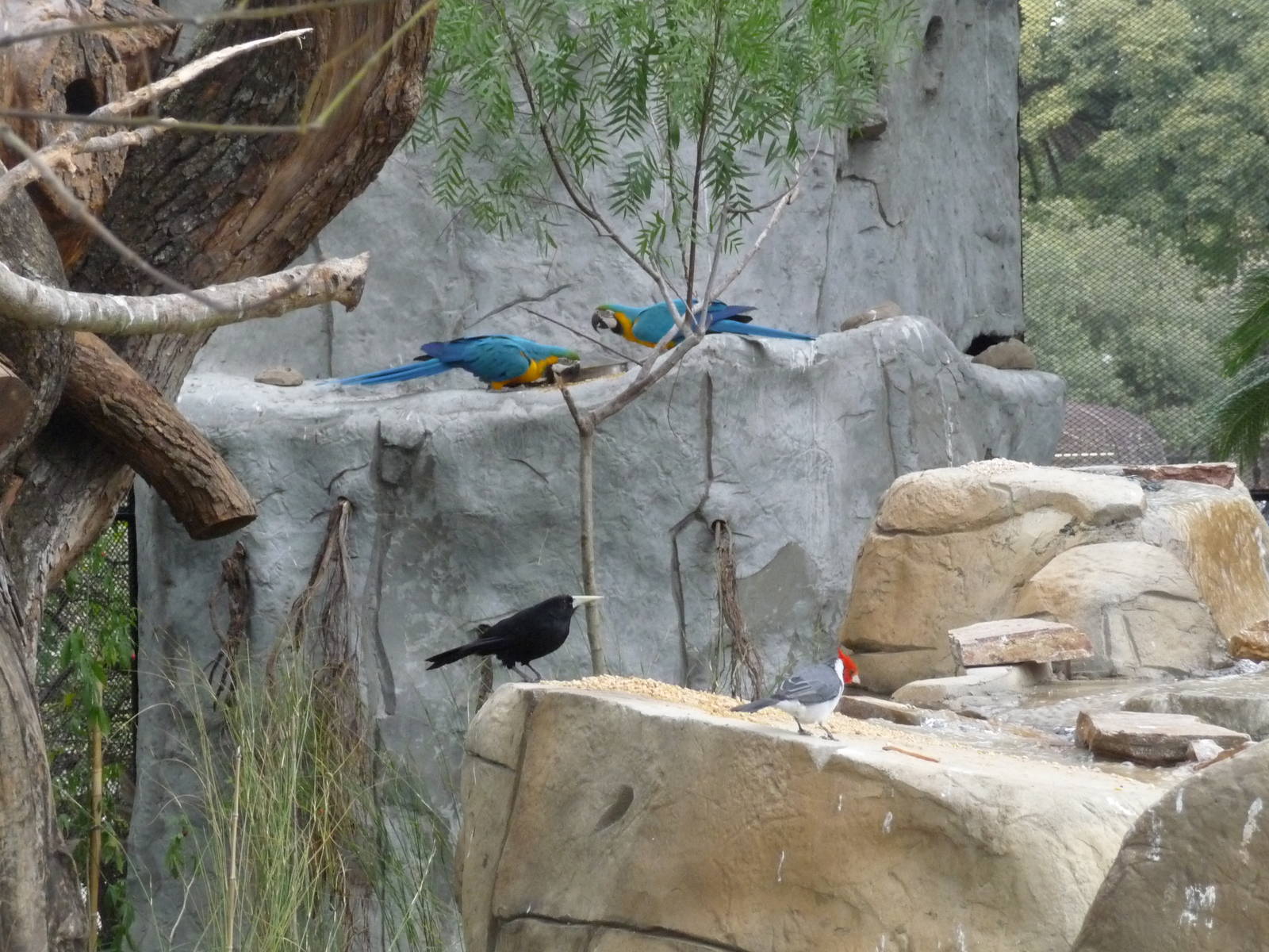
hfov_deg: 19.1
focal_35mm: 103
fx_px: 3776
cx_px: 634
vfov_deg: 14.4
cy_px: 476
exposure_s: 1/200
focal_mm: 17.5
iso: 500
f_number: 4.7
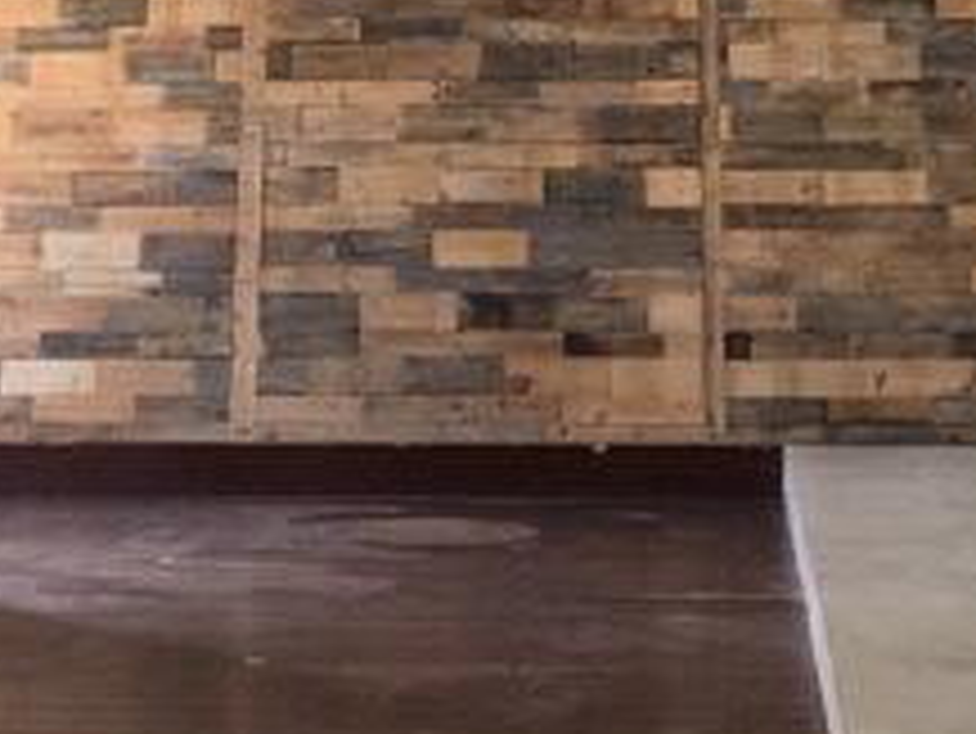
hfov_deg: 19.1
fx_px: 2906
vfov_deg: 13.5
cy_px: -369
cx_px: 468
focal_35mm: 103
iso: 32
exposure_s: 1/50
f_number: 1.8
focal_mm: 4
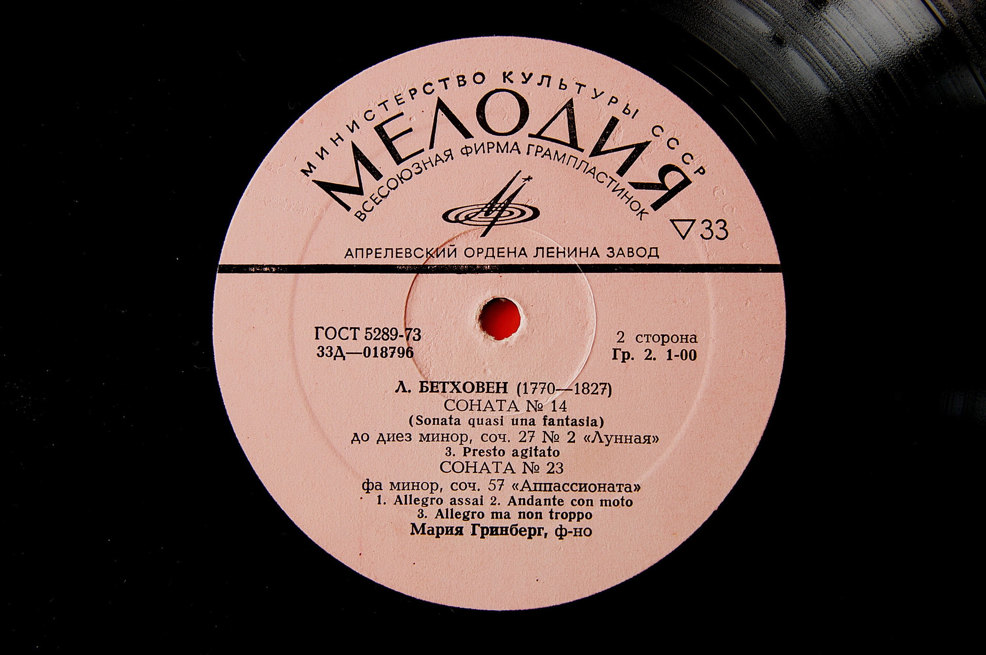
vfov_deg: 25.7
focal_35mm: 52
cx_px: 493
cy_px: 328
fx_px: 1437
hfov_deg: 37.9
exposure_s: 1/125
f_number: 5.6
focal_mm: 35
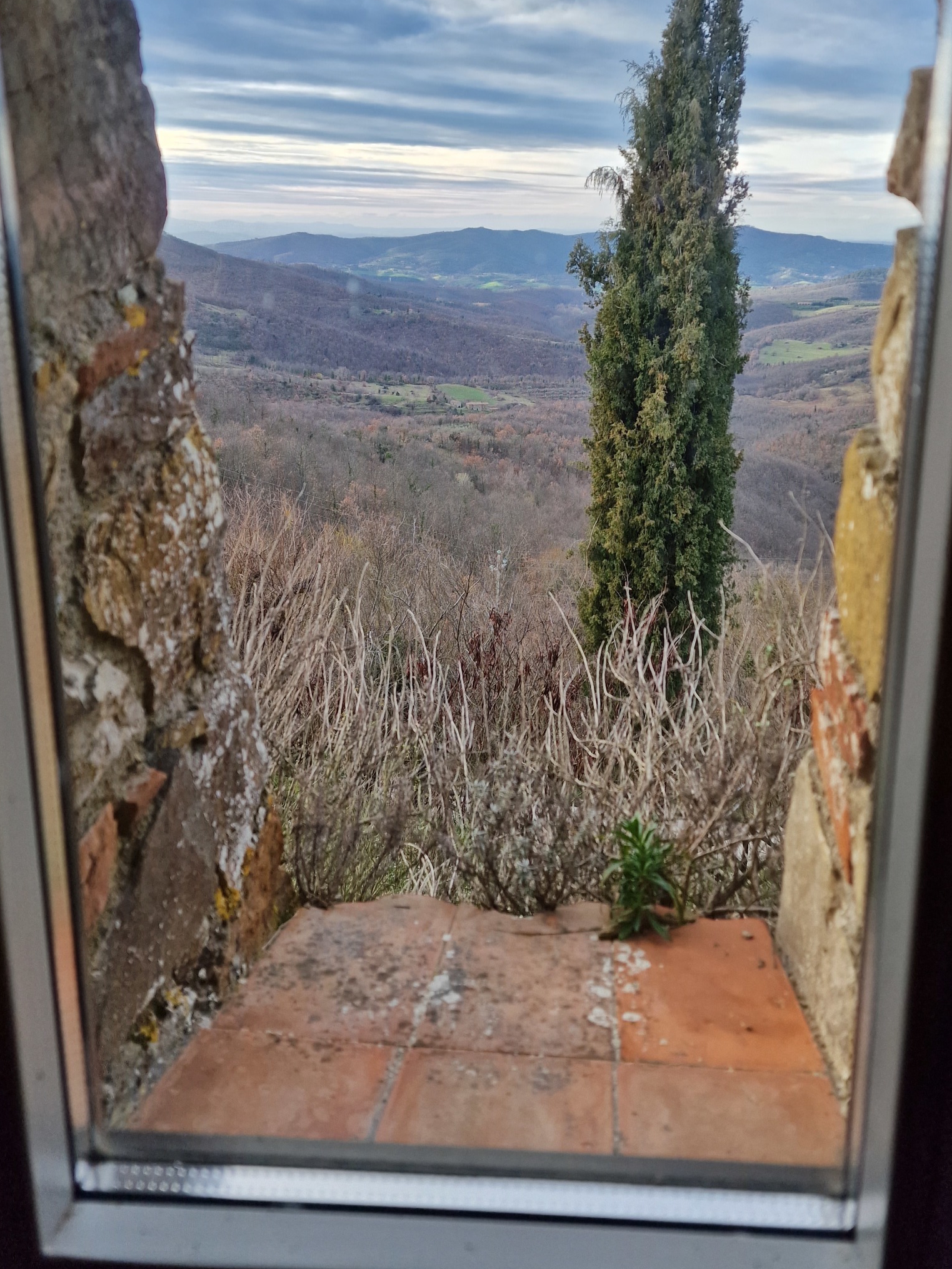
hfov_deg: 48.2
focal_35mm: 29
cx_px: 504
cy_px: 491
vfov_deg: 61.0
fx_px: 1063
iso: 50
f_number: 1.8
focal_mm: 6.4
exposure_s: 1/180
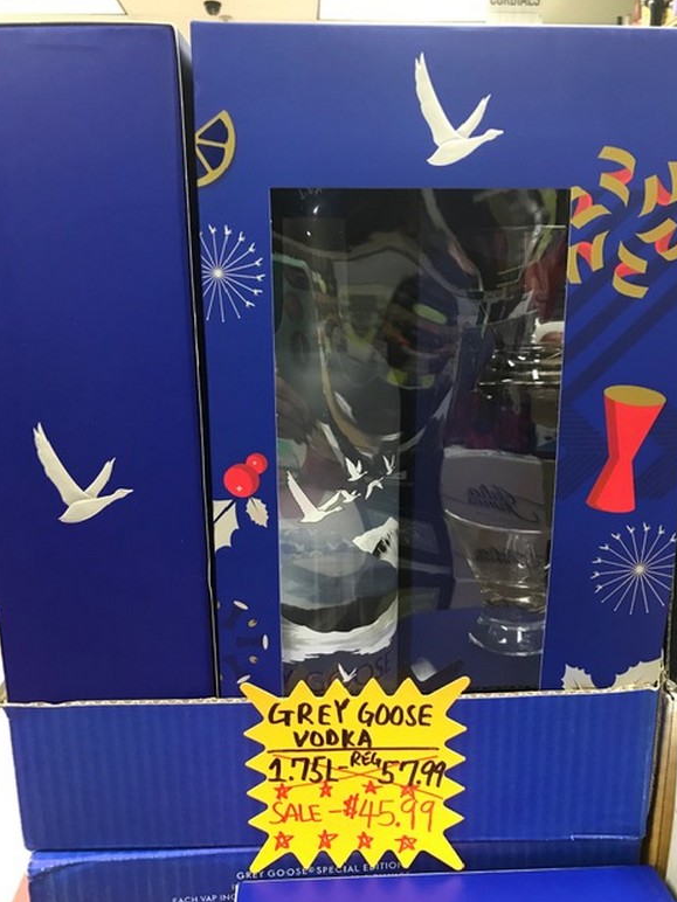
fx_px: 756
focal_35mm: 29
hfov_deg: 48.2
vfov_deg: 61.6
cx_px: 345
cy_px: 465
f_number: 1.8
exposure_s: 1/15
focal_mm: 3.99
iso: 80
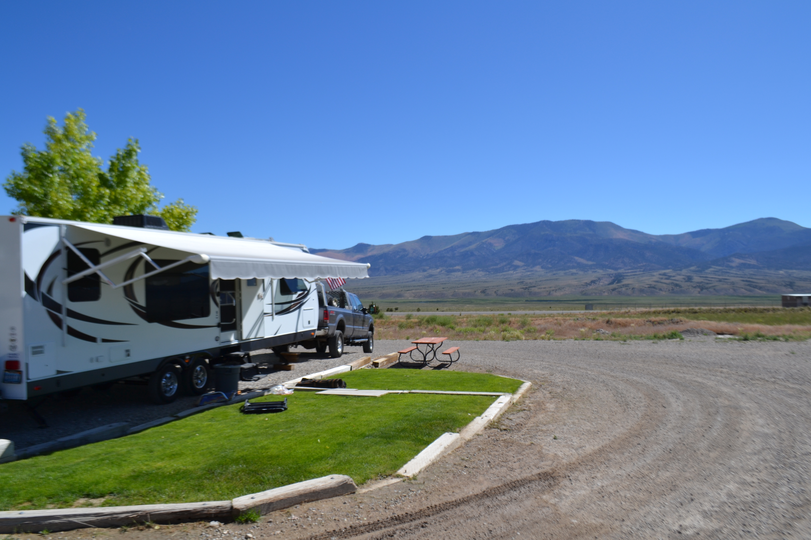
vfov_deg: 47.9
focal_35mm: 27
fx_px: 608
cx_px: 406
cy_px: 270
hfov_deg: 67.4
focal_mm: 18
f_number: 9
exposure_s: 1/320
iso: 100
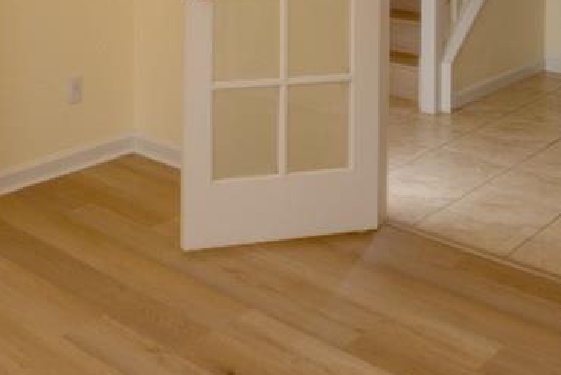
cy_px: -123
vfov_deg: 21.4
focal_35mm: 57
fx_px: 889
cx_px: 81
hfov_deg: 33.6
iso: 400
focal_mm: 14
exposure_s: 1/30
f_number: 10
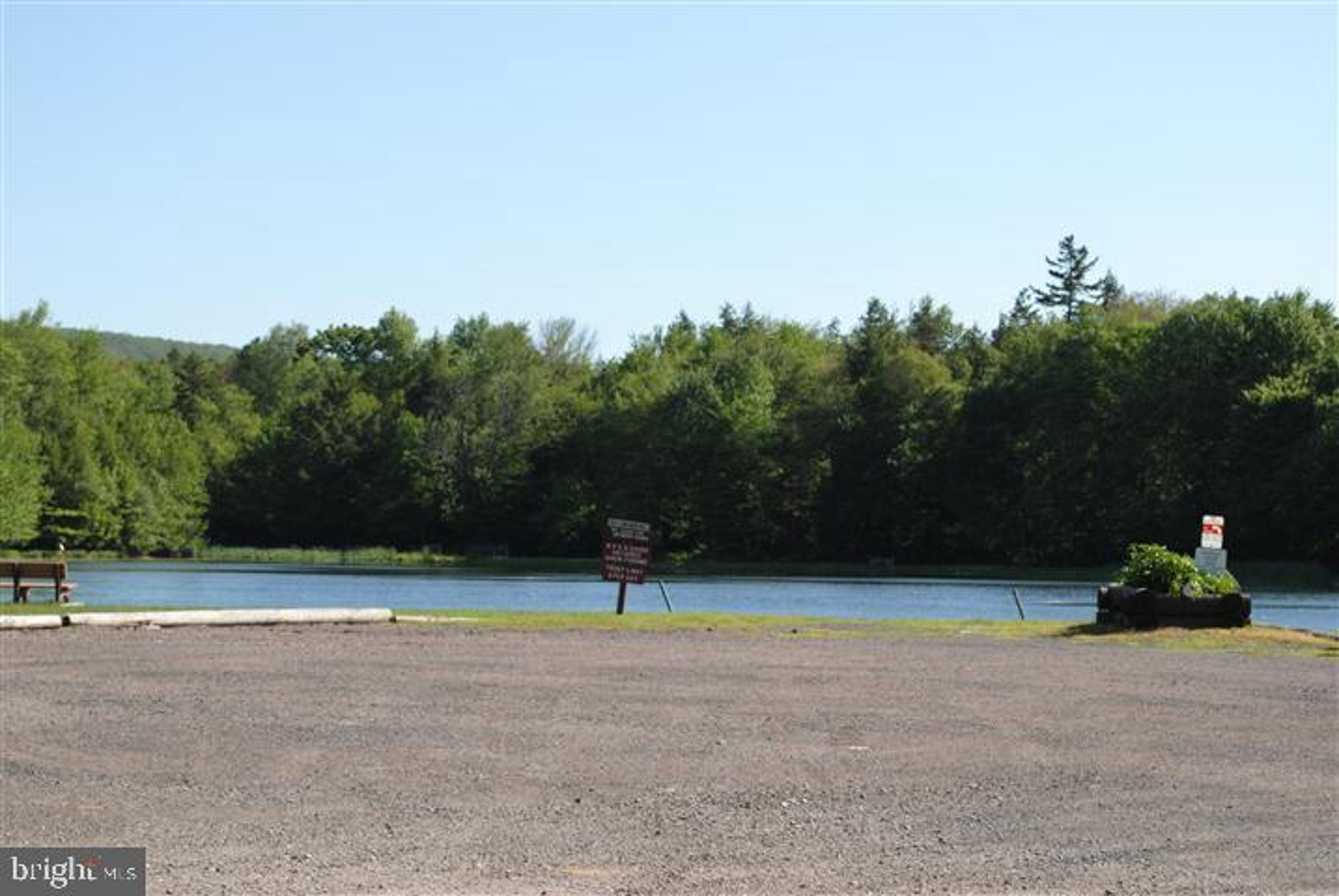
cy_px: 448
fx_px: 3072
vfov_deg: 16.6
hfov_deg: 24.6
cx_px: 670
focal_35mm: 82
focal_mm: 55
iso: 100
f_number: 9
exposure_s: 1/200
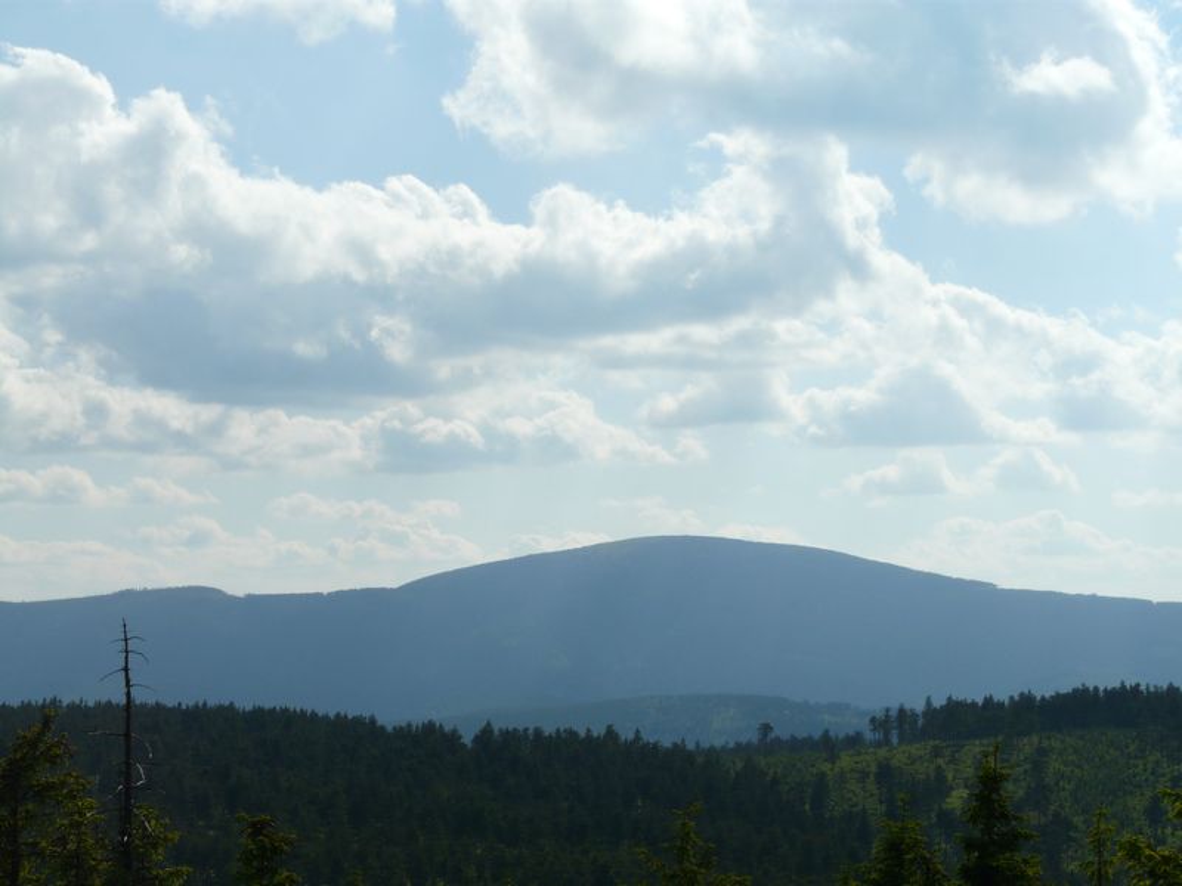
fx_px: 2698
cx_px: 591
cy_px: 443
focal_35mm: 79
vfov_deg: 18.7
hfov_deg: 24.7
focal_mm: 12.9
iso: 100
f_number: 8
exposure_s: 1/500
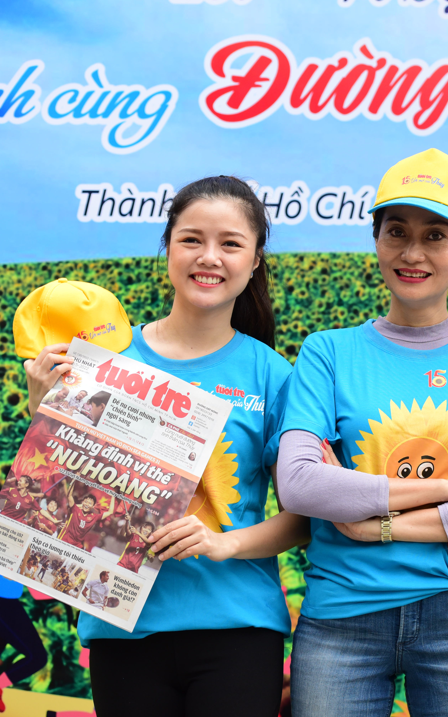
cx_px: 471
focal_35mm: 107
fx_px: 2090
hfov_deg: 12.1
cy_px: 359
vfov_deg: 19.5
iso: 1000
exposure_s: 1/320
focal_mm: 70
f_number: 4.5
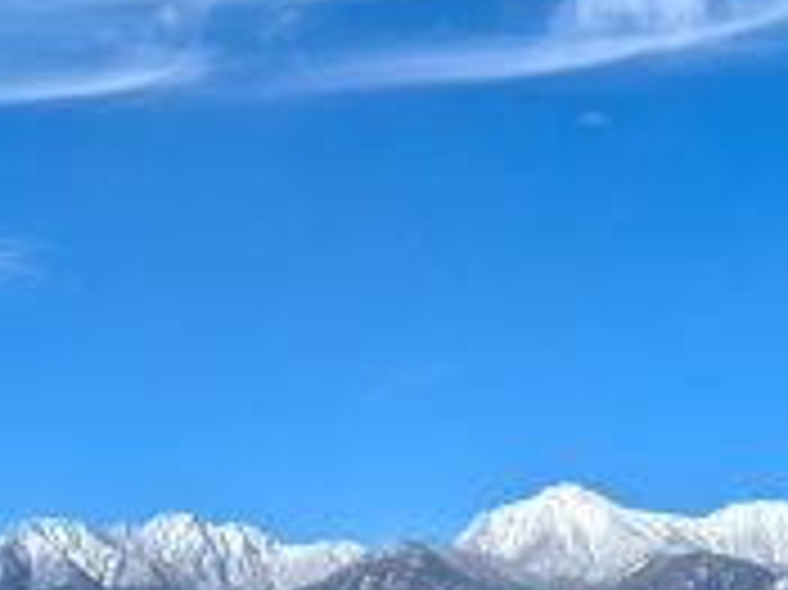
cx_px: 360
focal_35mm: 64
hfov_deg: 30.3
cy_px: 277
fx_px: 1456
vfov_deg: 22.9
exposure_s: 1/2532
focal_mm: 1.83
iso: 44
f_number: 2.2
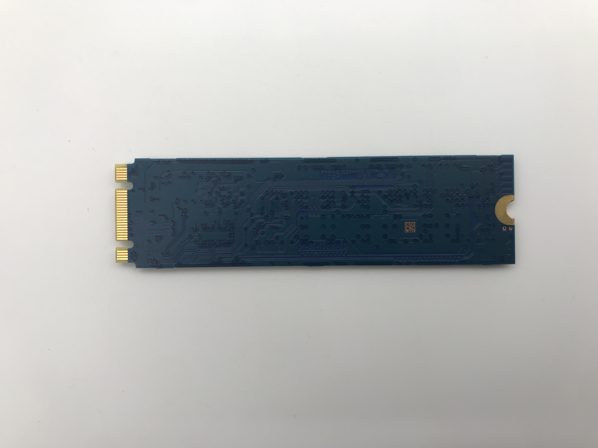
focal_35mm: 28
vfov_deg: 49.7
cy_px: 224
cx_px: 299
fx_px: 484
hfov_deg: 63.4
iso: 20
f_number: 1.8
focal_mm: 3.99
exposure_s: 1/126
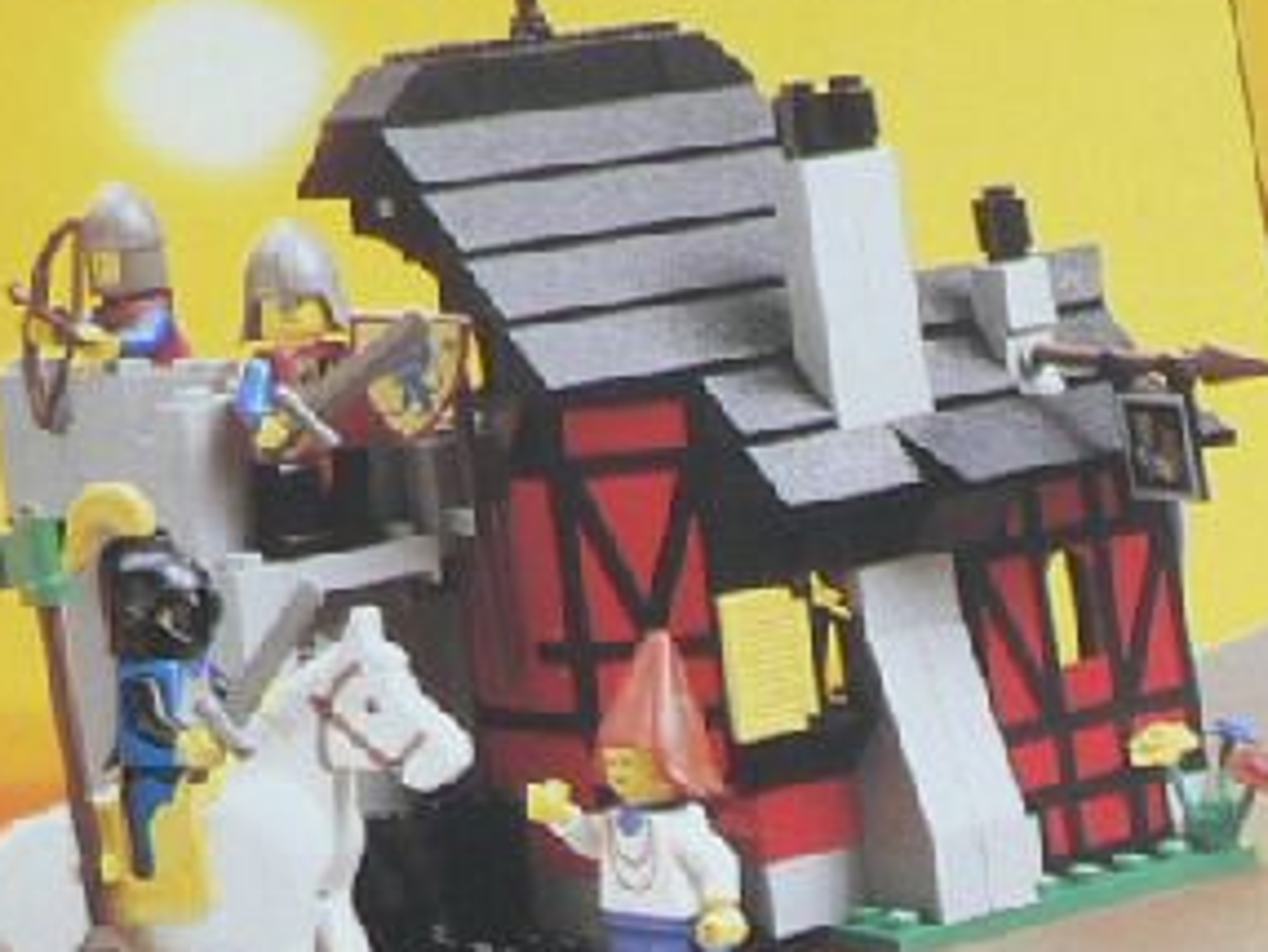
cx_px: 1929
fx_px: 5902
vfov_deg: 8.9
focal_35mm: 161
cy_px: 1705
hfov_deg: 11.7
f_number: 2.8
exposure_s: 1/50
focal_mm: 6
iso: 80
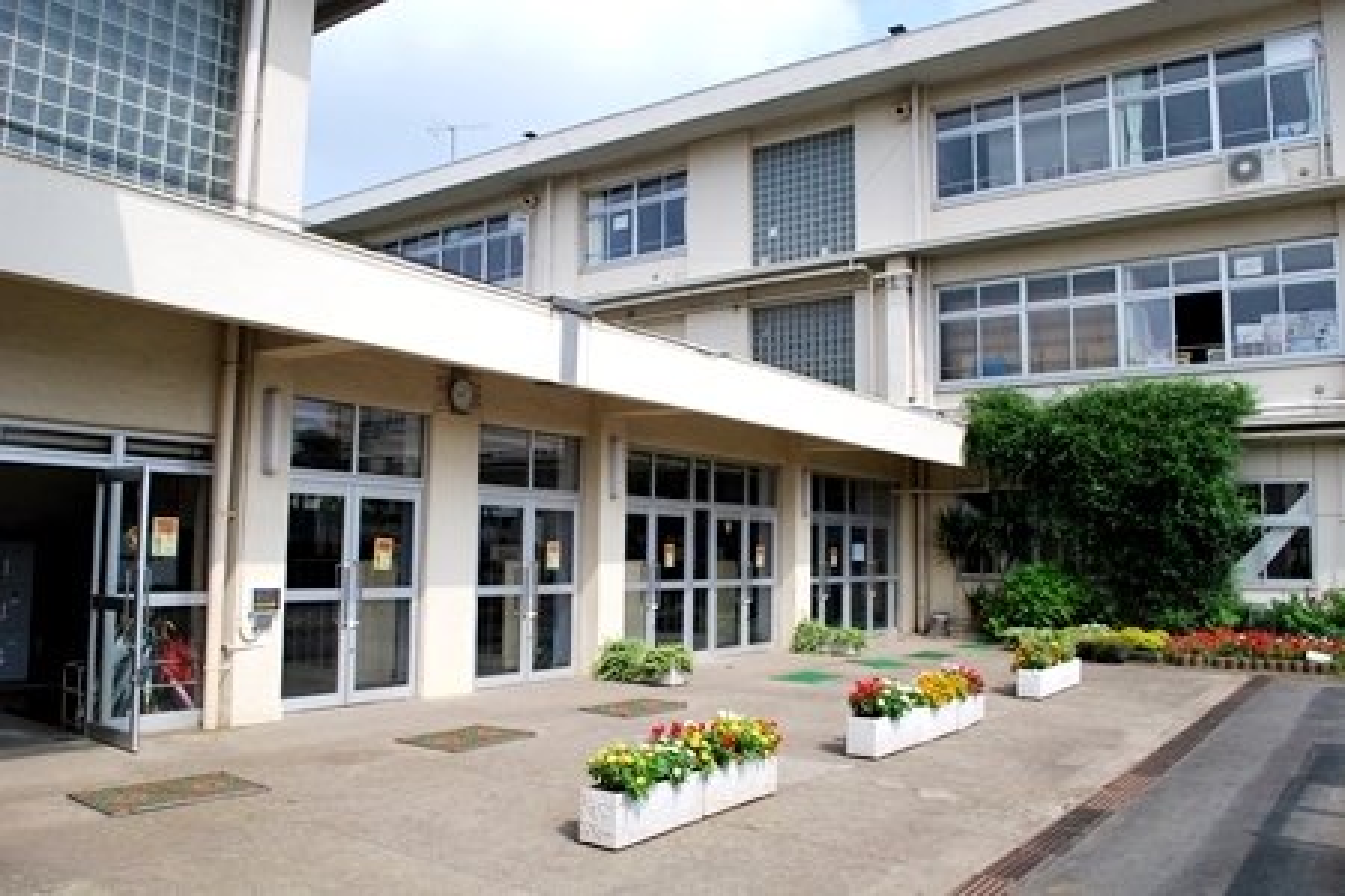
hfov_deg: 67.4
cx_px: 672
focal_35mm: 27
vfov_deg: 47.9
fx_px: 1009
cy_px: 448
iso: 100
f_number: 8
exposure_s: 1/250
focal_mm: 18
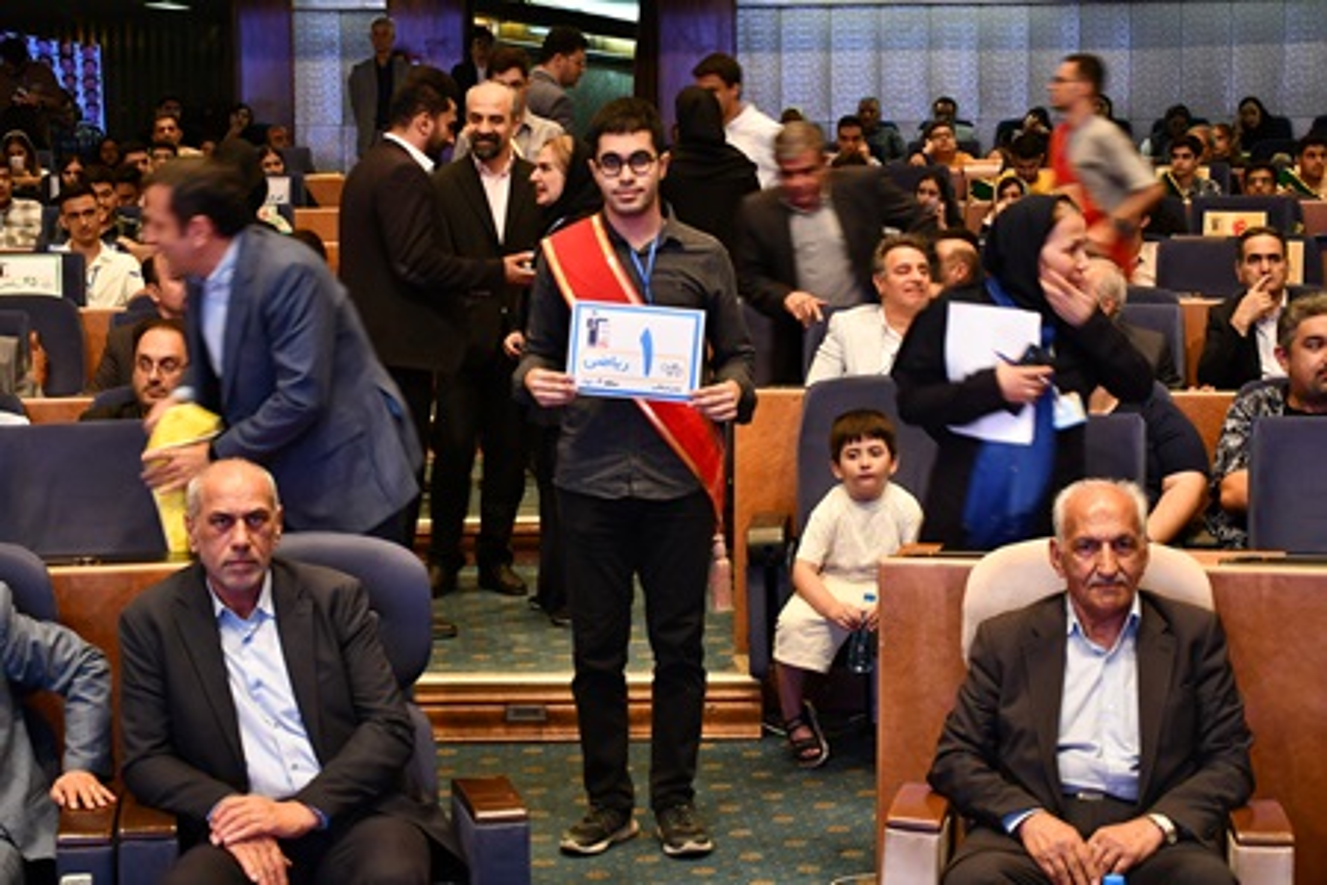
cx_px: 664
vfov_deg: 21.6
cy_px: 442
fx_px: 2322
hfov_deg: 31.9
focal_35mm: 63
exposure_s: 1/20
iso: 1250
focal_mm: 42
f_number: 4.5
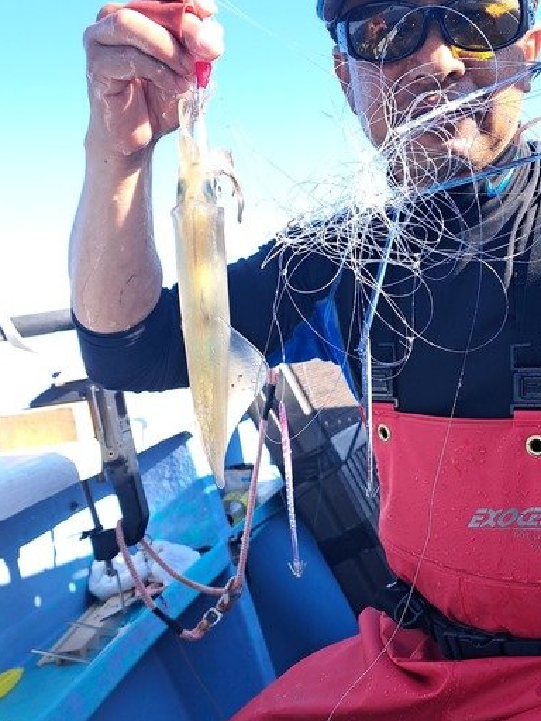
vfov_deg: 46.6
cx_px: 352
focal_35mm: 40
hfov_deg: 35.7
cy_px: 427
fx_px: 834
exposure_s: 1/177
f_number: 1.8
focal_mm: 5.23
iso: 50
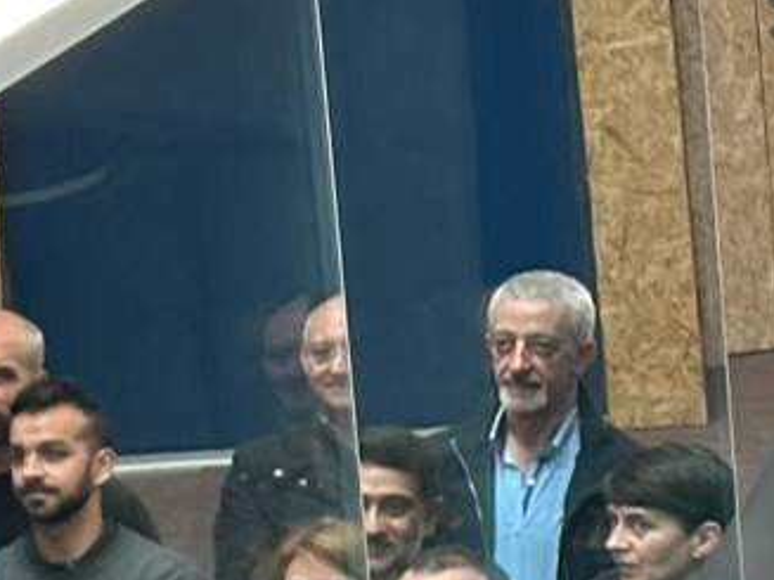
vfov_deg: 4.9
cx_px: 2394
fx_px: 6728
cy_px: 829
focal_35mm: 301
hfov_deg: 6.0
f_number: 1.78
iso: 160
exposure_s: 1/50
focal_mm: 6.86
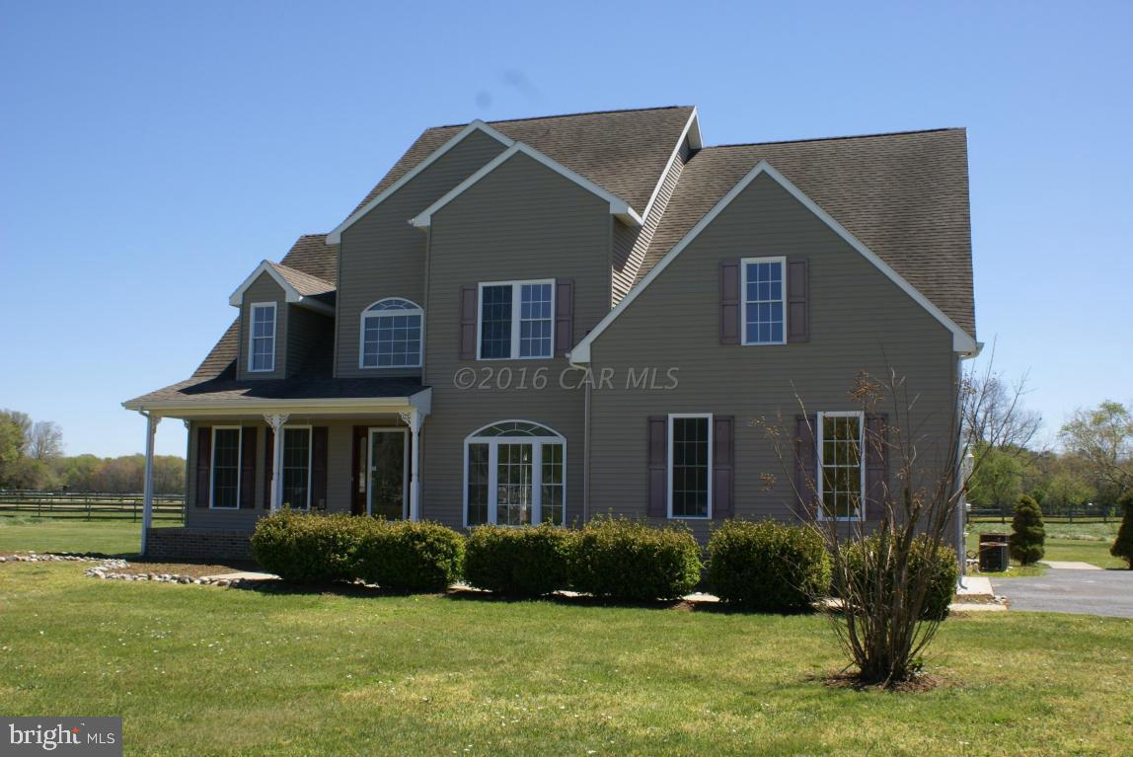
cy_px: 378
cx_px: 566
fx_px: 1134
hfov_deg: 53.1
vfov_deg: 36.9
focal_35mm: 36
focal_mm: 24
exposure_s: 1/125
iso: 100
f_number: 11
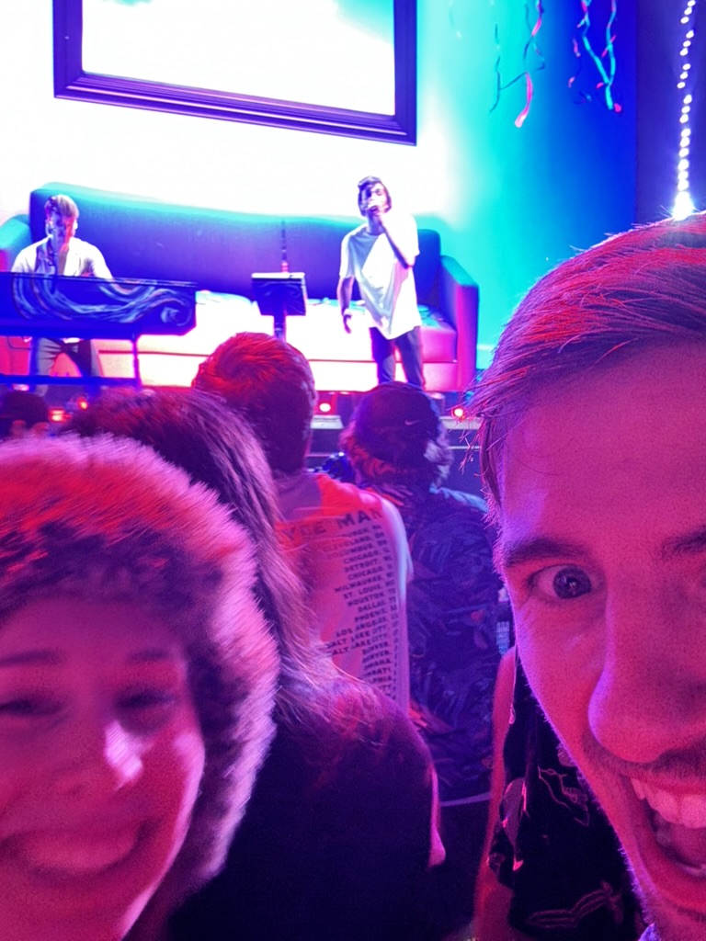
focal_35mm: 30
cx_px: 353
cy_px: 470
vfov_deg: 60.0
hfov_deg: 46.8
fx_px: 816
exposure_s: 1/15
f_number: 1.9
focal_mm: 2.69
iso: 1000
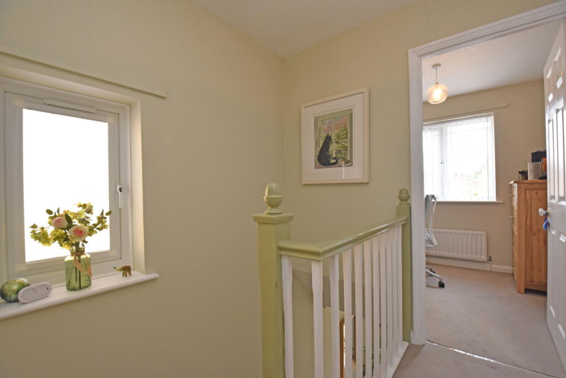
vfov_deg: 77.3
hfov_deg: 100.4
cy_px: 189
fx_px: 236
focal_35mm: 15
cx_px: 283
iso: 800
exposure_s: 1/200
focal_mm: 10
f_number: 5
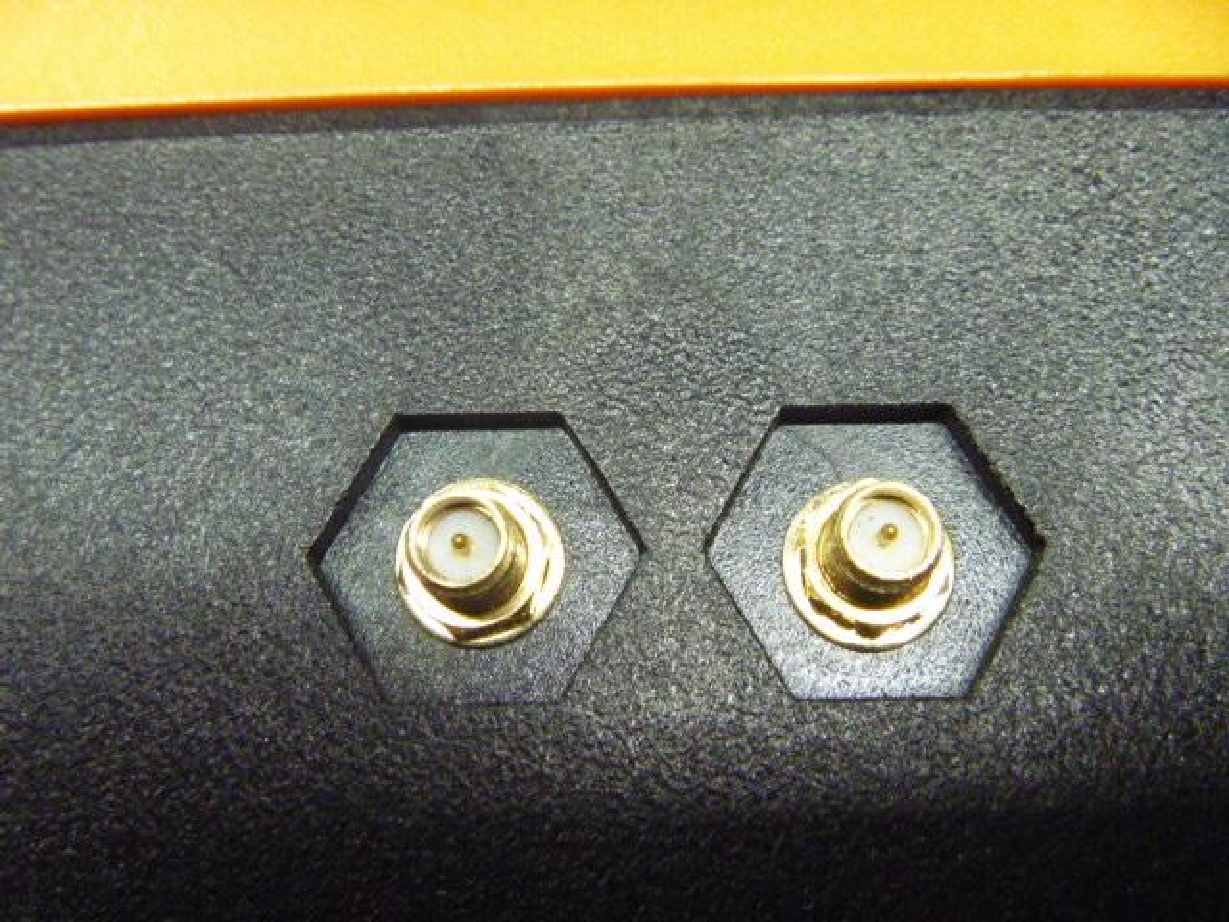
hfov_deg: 52.6
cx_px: 614
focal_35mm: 35
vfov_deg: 40.7
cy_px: 461
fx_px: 1243
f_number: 3.5
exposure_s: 1/40
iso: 800
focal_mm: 6.3
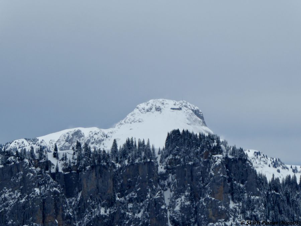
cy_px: 113
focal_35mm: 294
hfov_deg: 6.7
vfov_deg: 5.1
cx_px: 150
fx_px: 2556
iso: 80
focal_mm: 47.5
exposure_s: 1/250
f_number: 5.6
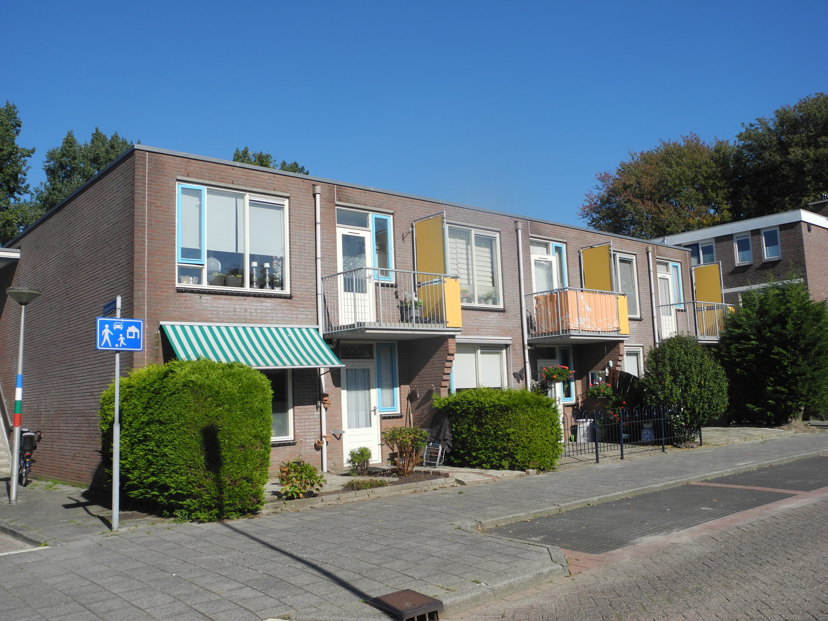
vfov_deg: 44.2
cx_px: 414
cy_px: 310
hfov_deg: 56.8
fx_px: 765
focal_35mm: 32
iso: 100
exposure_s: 1/1000
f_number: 4.5
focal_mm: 6.8
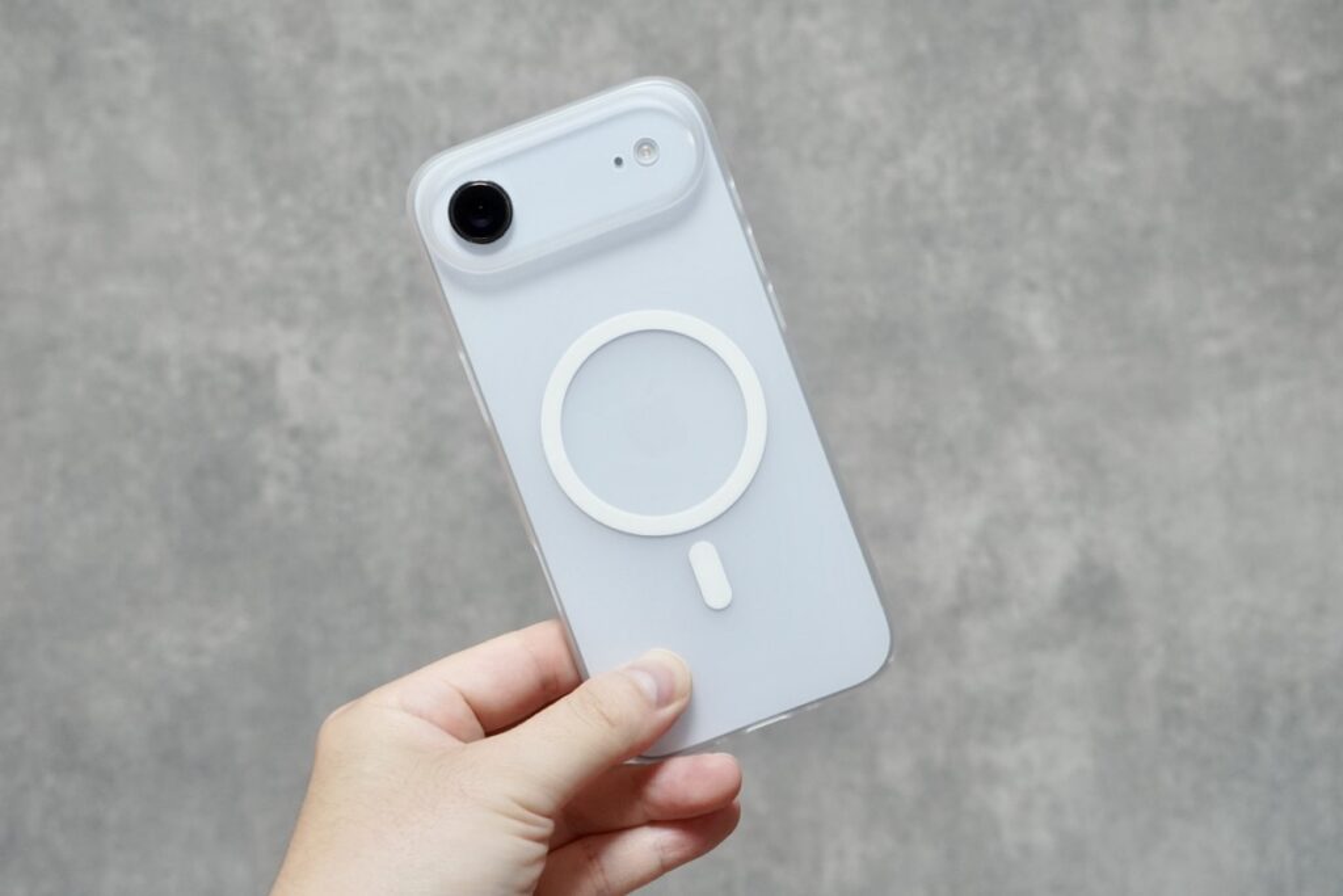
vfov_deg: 25.8
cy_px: 448
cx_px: 672
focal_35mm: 52
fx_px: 1959
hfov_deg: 37.8
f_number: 6.3
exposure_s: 1/60
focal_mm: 35
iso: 1600
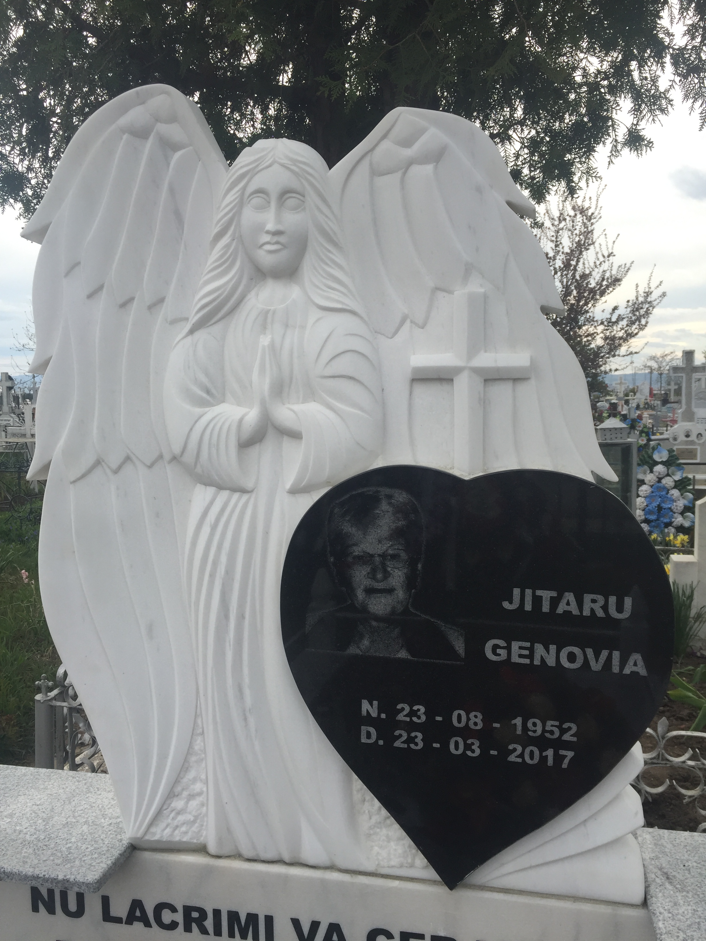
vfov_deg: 61.7
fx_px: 789
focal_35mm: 29
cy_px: 470
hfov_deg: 48.2
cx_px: 353
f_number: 2.2
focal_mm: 4.15
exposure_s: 1/824
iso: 32
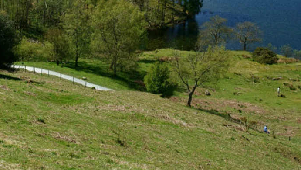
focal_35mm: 86
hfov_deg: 24.7
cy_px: -58
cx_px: 118
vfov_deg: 13.5
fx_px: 687
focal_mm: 35
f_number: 8
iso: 100
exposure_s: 1/200
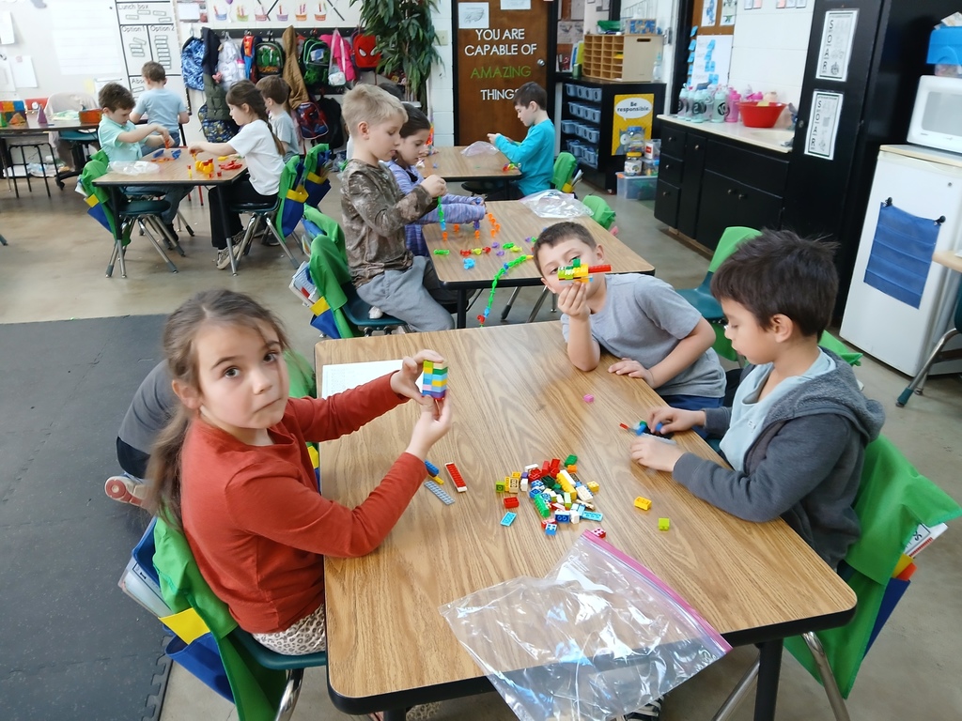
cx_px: 481
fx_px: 723
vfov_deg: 53.1
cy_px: 360
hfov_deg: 67.3
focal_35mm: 26
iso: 250
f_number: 1.8
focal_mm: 3.98
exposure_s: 1/30
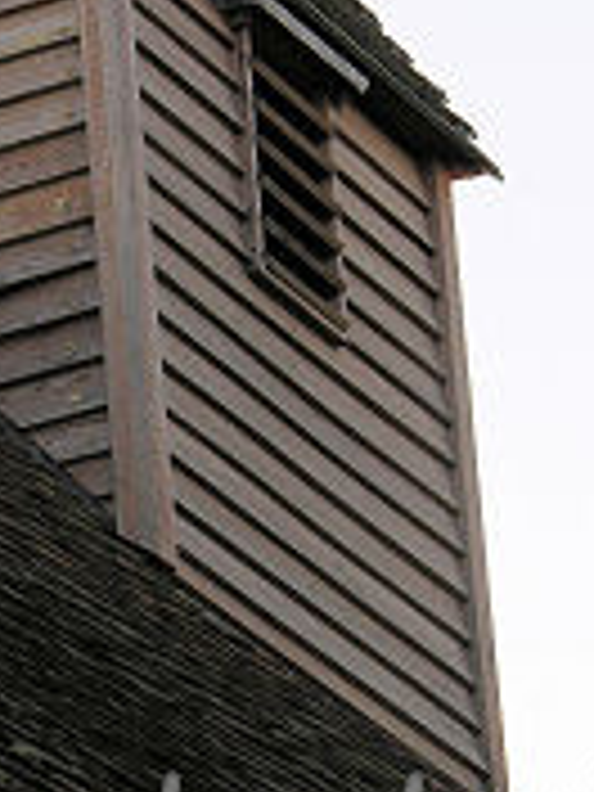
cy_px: -90
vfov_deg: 6.0
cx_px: 92
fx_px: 7573
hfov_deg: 4.5
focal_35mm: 331
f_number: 4.8
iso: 50
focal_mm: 32.4
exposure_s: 1/104
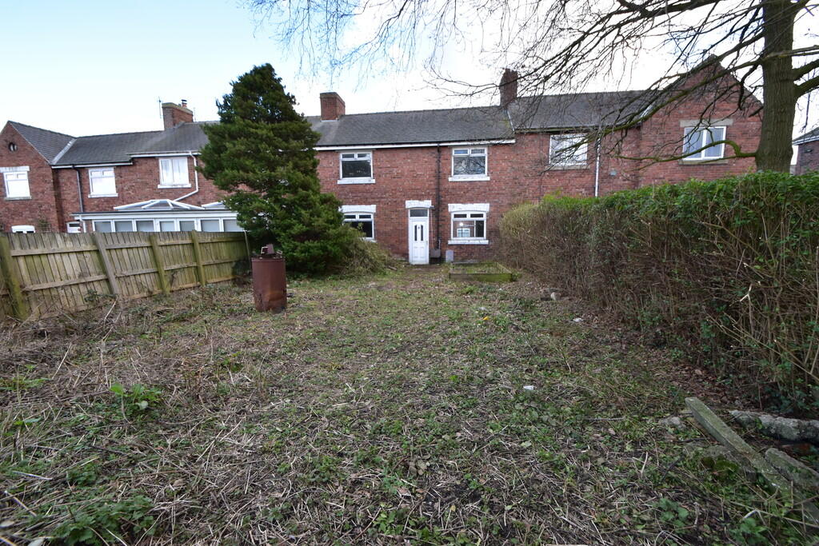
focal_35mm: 15
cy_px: 273
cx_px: 410
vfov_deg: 77.3
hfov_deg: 100.4
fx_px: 341
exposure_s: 1/160
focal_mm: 10
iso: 400
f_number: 9
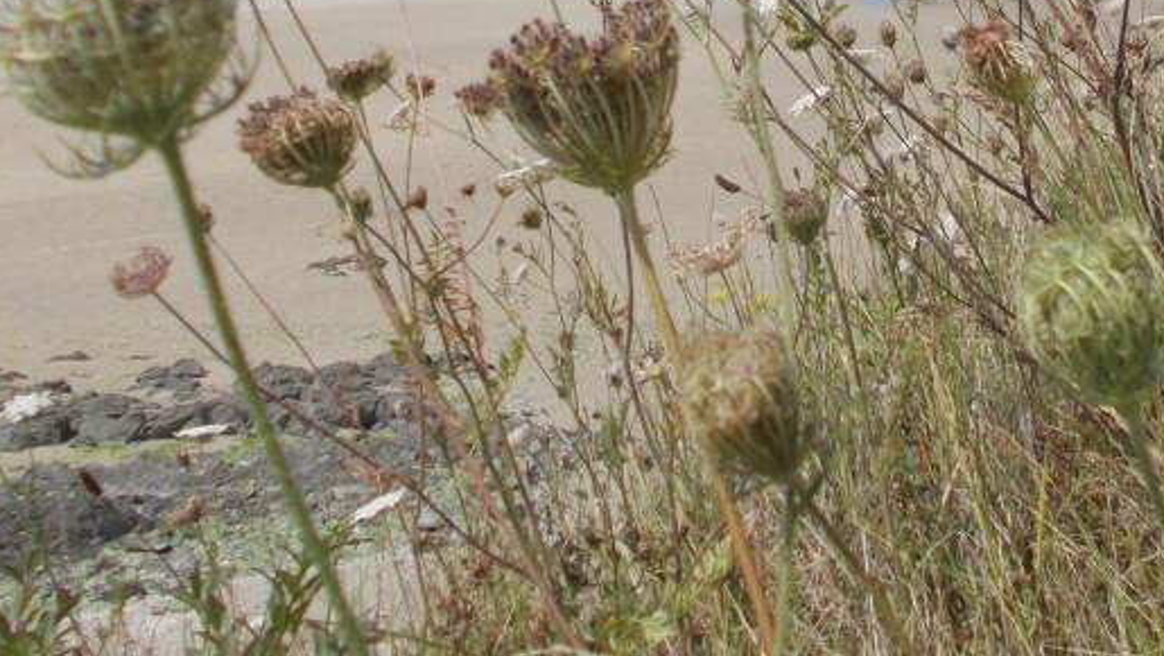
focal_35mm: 66
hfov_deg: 31.4
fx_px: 2038
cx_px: 845
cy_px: -172
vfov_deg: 17.3
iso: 80
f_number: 8
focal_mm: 4.6
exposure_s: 1/200
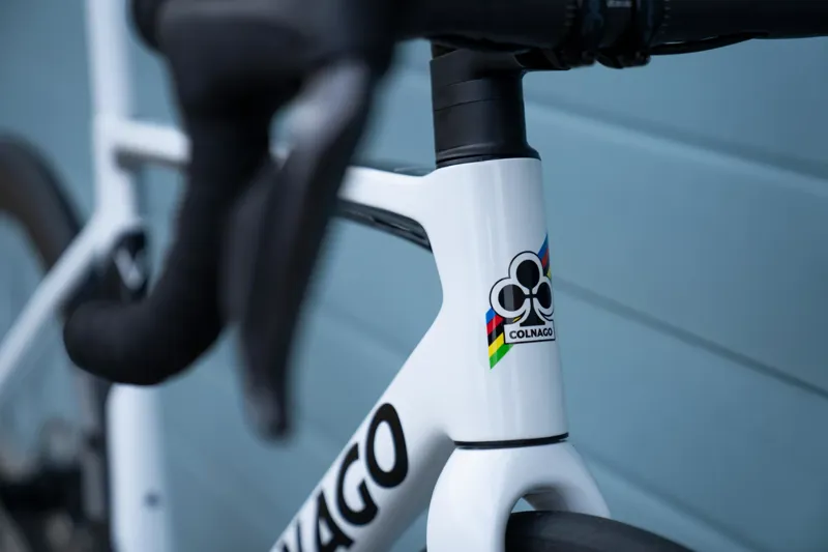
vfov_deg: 19.4
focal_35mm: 70
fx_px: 1610
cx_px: 414
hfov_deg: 28.8
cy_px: 276
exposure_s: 1/3200
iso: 500
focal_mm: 70
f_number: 2.8
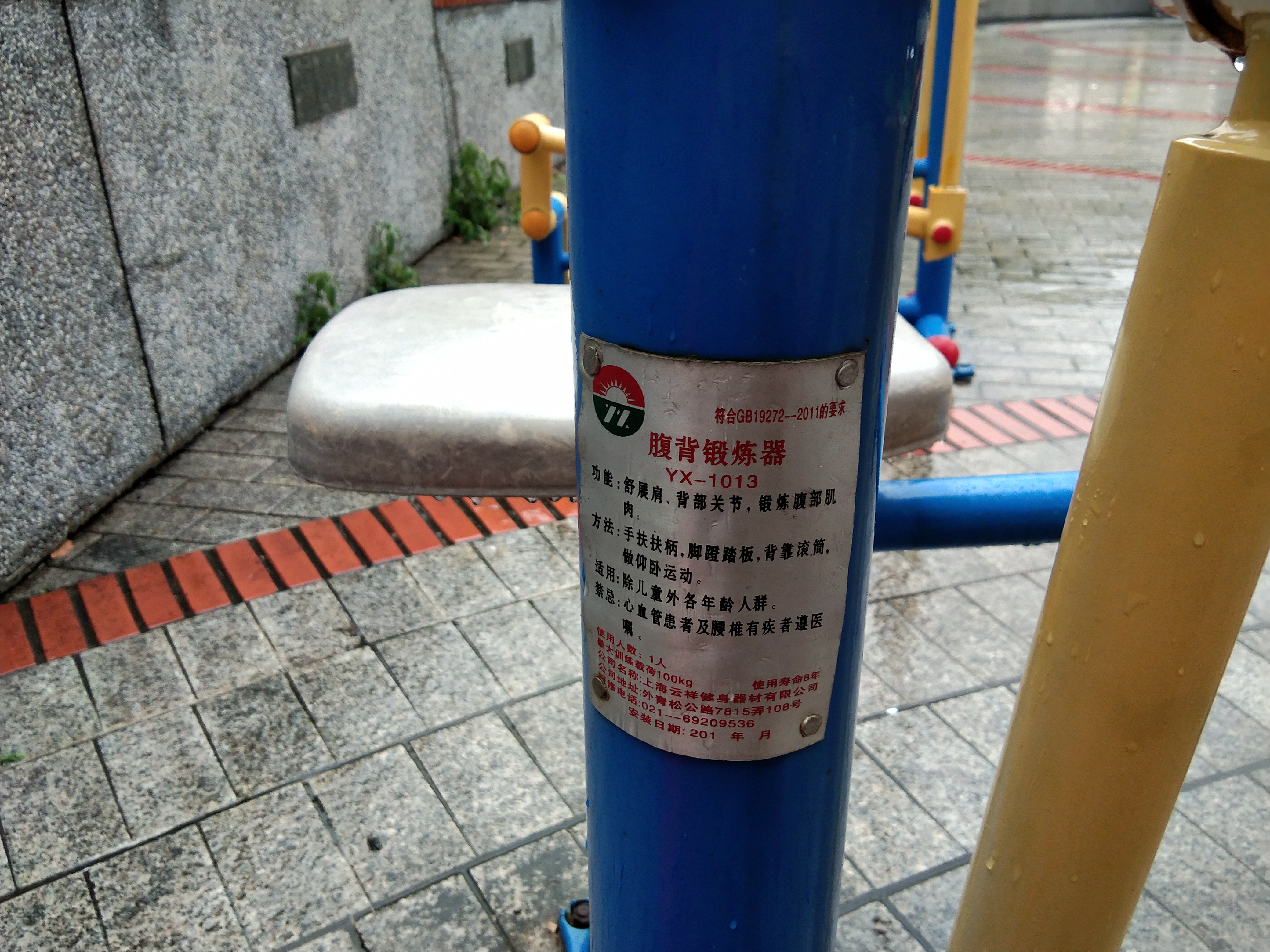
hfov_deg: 58.4
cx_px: 635
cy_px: 476
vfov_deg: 45.4
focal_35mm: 31
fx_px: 1137
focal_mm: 3.69
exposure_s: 1/50
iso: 200
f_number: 2.2
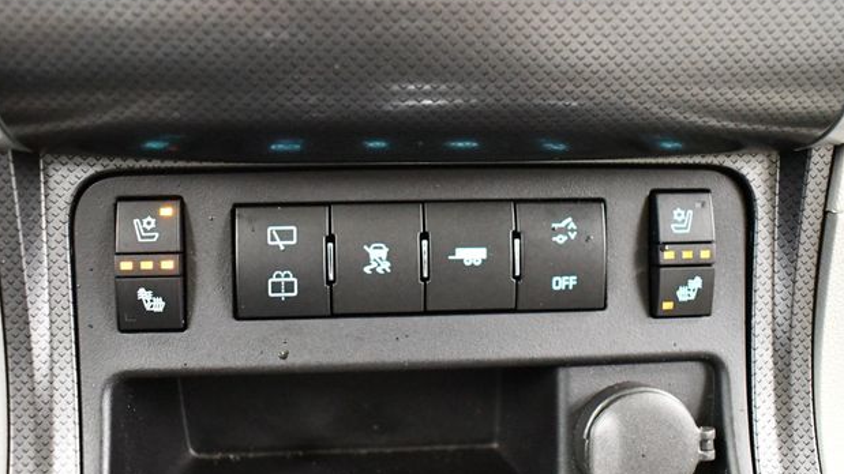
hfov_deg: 51.6
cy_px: 249
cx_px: 420
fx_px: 873
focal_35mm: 39
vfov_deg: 30.4
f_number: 3.5
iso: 9000
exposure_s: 1/60
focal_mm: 18
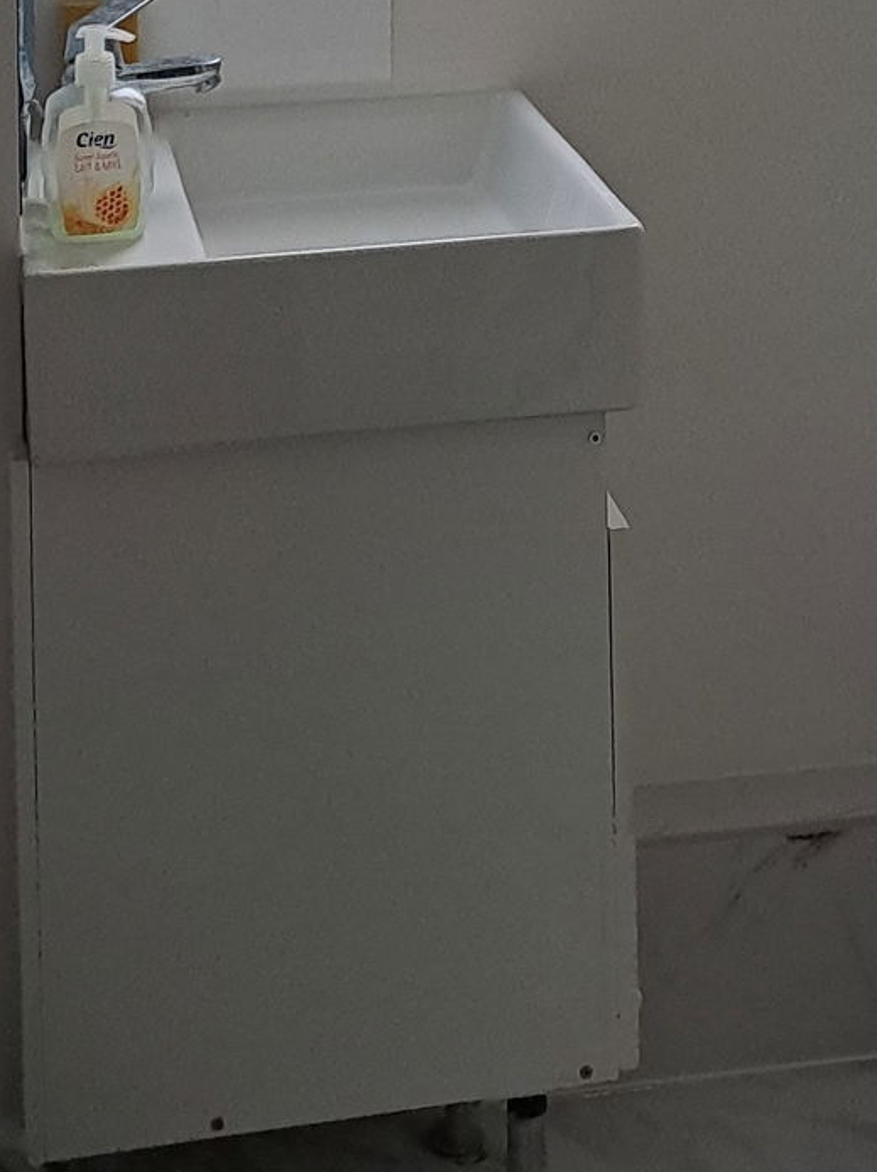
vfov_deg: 22.3
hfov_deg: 19.1
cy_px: -422
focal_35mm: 77
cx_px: 444
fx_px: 2603
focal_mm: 4.65
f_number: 1.8
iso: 80
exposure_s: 1/60
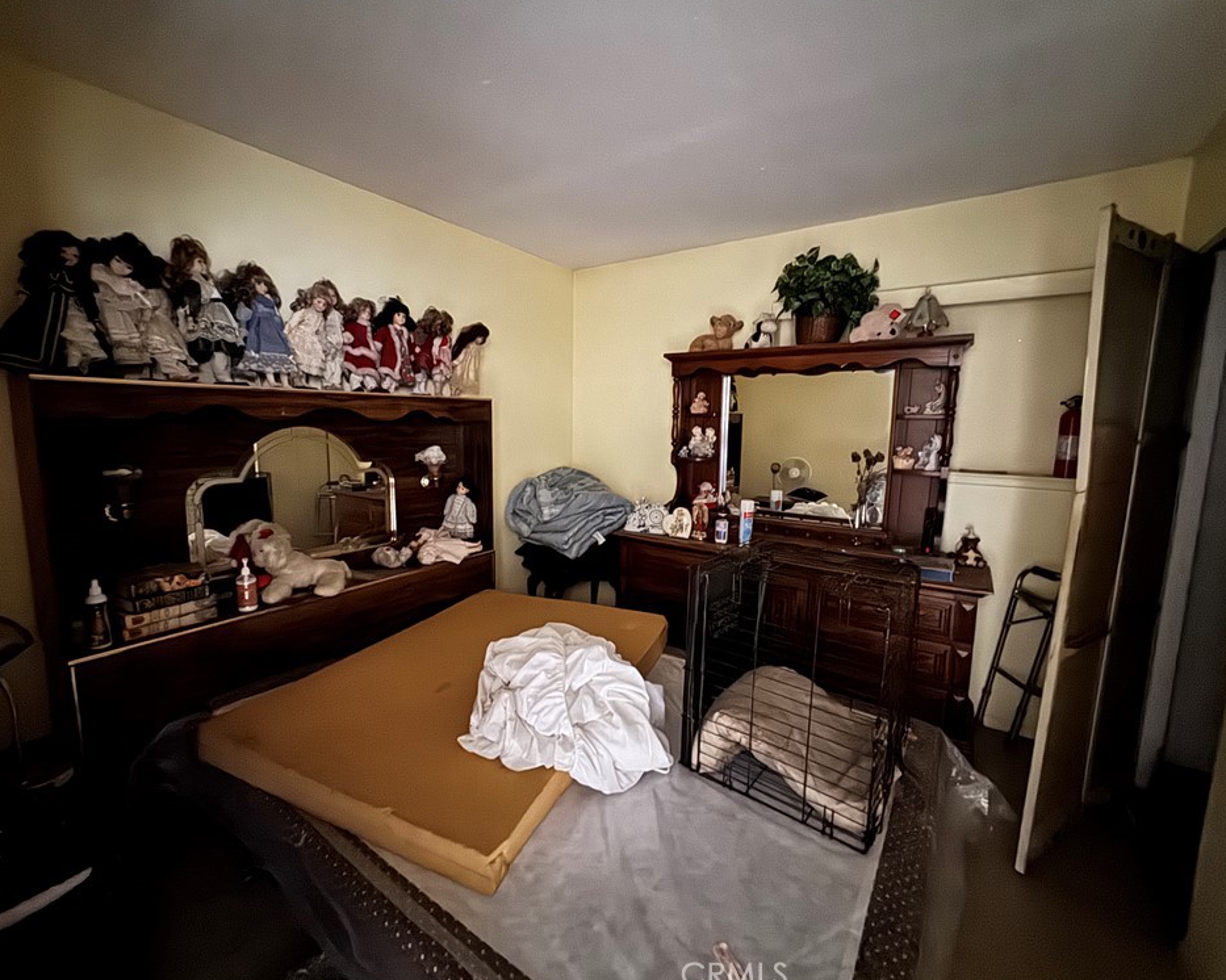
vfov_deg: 84.0
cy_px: 489
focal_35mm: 15
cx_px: 586
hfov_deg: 96.7
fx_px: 544
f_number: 2.2
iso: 2500
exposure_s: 1/8
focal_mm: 2.22
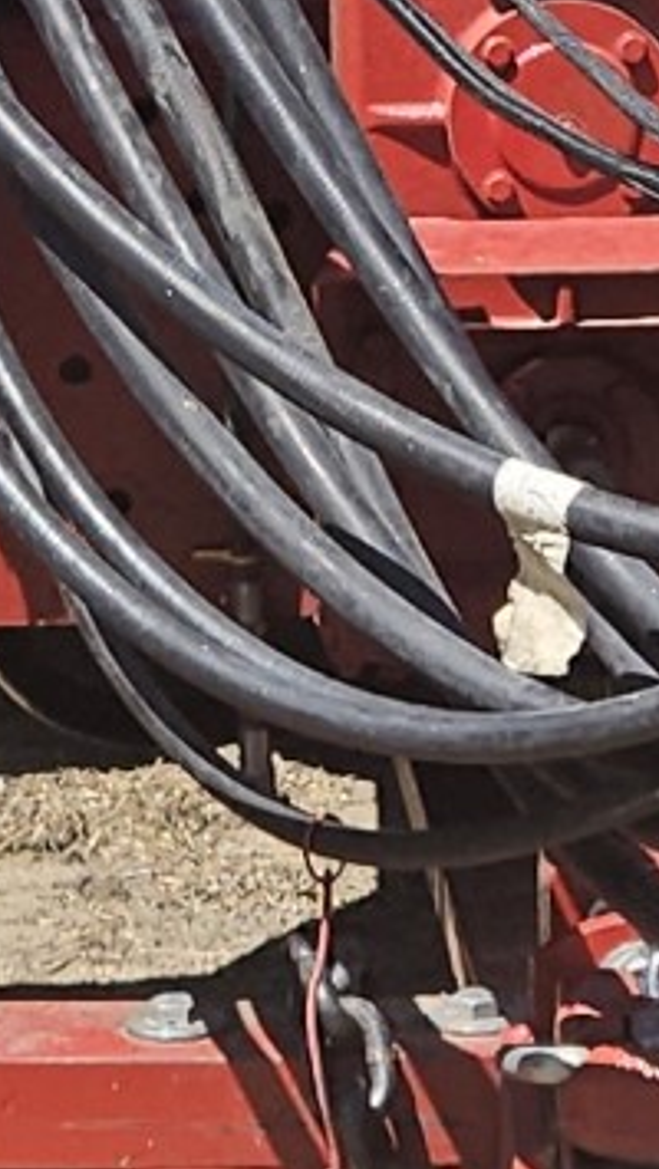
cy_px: -533
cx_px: 534
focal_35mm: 203
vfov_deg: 10.3
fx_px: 6299
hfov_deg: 6.0
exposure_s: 1/1614
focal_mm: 5.4
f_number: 1.8
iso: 25
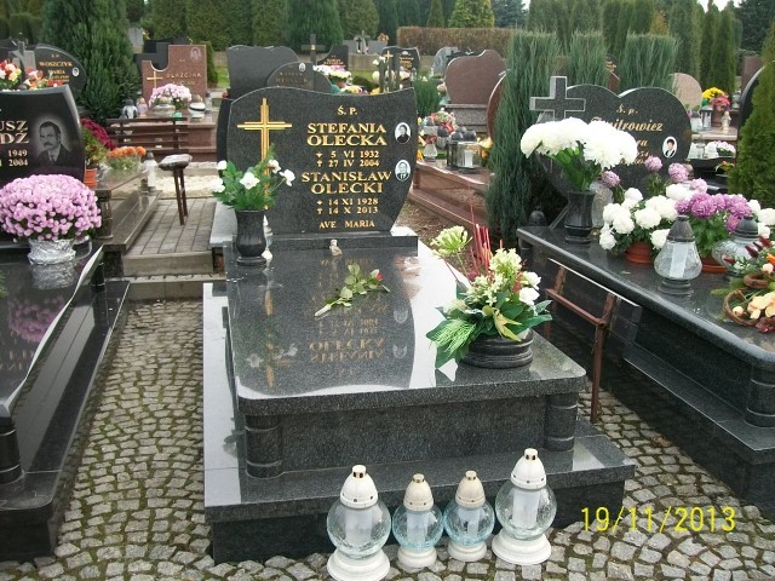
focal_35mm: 36
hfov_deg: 51.4
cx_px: 388
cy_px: 290
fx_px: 806
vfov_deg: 39.7
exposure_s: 1/100
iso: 80
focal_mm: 6
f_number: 2.7
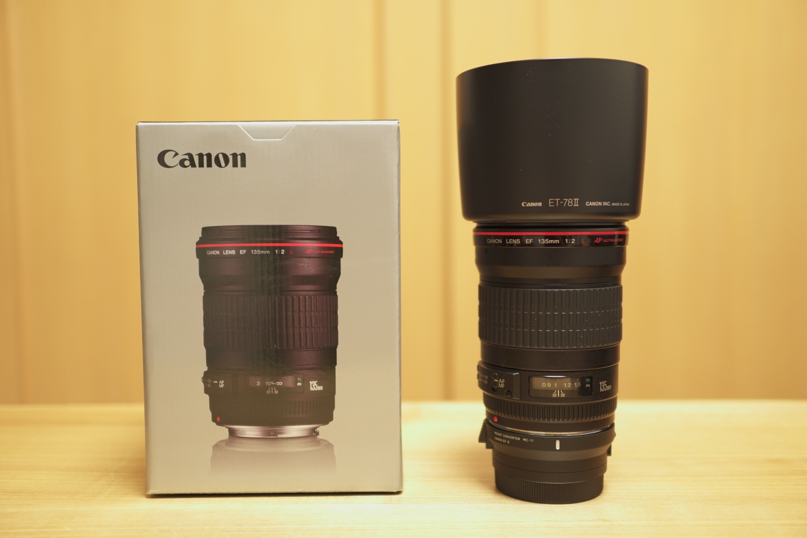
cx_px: 404
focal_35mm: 36
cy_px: 269
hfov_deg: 53.1
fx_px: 807
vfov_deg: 36.9
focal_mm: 24
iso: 200
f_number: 1.8
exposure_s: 1/30
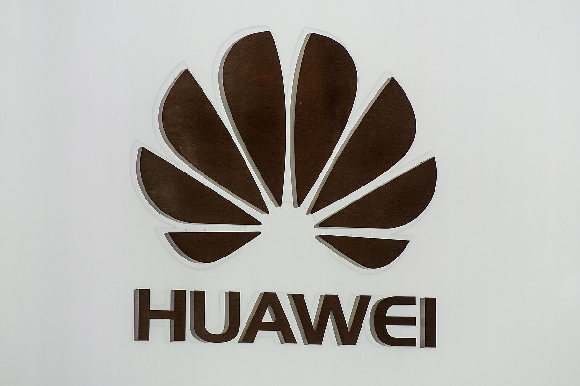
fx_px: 3221
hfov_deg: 10.3
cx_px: 290
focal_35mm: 200
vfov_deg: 6.9
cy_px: 193
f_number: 4.5
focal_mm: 200
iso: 1600
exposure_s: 1/800
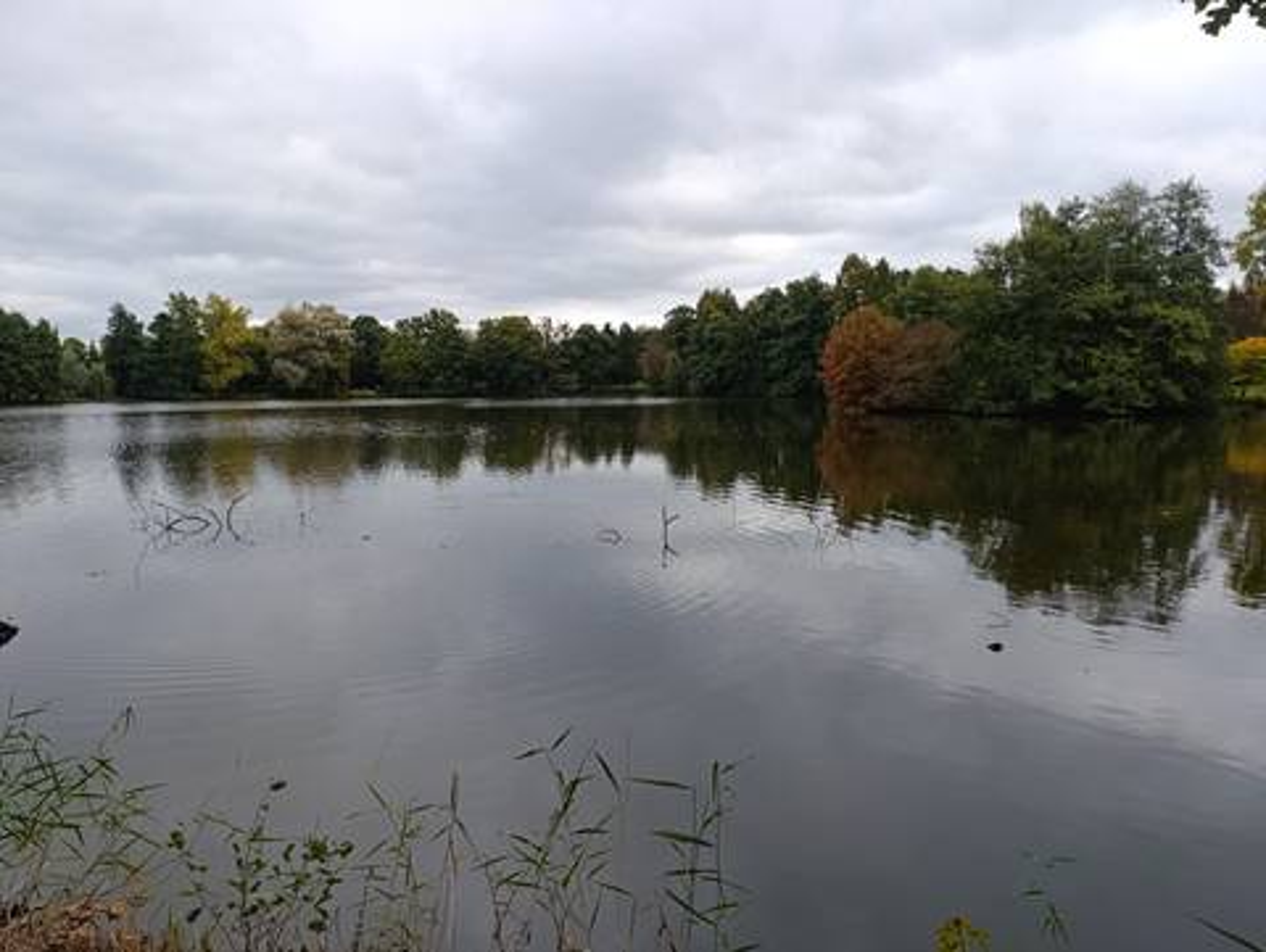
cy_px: 476
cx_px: 633
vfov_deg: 59.0
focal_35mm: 23
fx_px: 842
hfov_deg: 73.9
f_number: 1.6
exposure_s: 1/136
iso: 50
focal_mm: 6.14
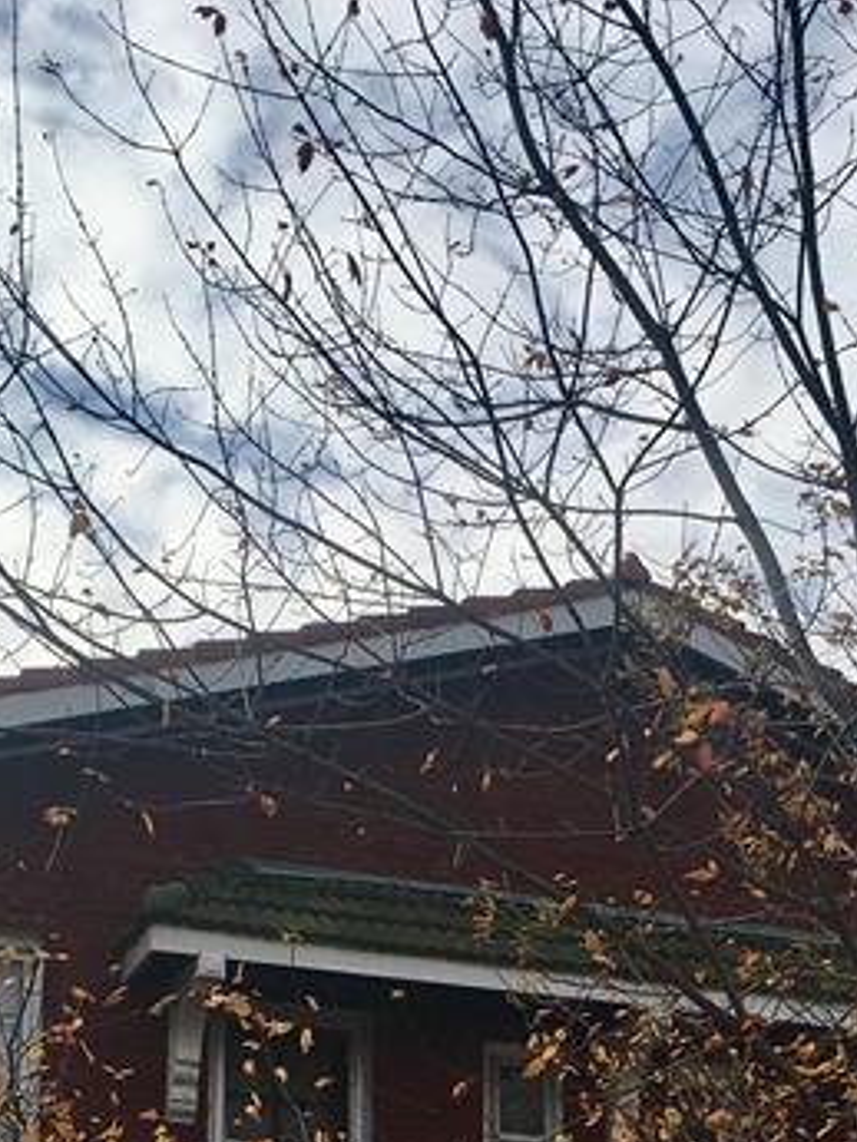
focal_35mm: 86
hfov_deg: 17.2
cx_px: 500
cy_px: 1268
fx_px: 2837
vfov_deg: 21.5
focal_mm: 4.15
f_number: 2.2
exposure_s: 1/2137
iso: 25
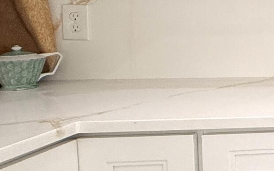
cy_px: 23
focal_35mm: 72
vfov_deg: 17.9
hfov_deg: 17.8
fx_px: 538
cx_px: 572
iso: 100
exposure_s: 1/120
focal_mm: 2.22
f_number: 2.2
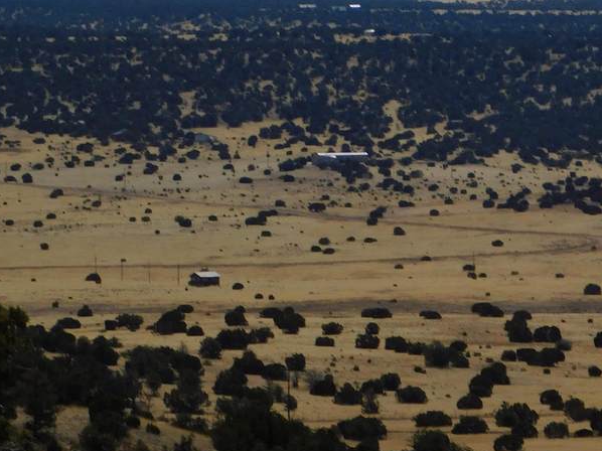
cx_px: 555
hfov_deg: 6.2
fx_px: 5511
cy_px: -17
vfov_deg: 4.7
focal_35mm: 317
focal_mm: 26.3
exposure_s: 1/400
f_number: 10.2
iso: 125
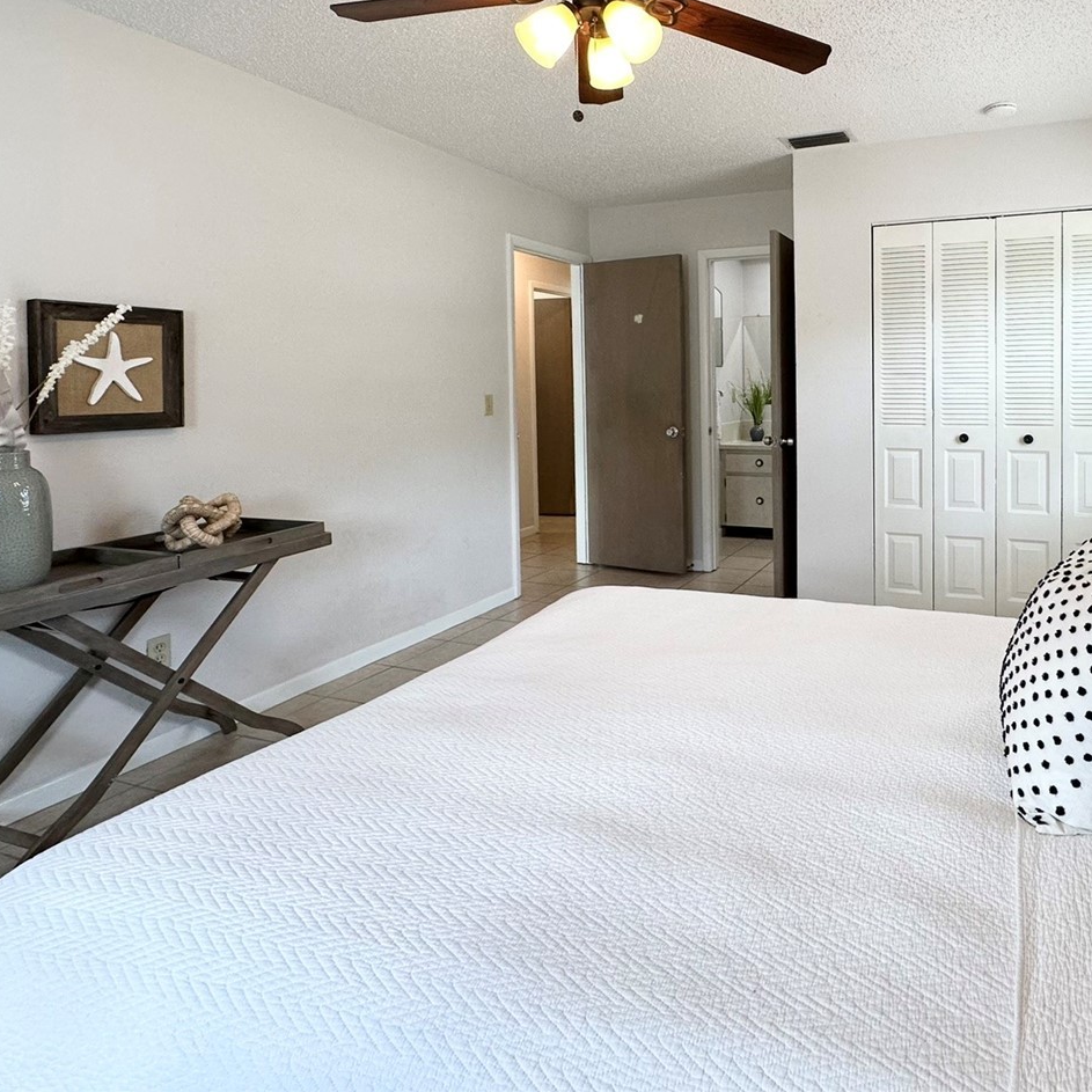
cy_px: 398
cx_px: 764
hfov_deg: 69.2
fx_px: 749
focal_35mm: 21
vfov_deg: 70.8
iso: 160
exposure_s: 1/120
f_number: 2.2
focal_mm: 2.22
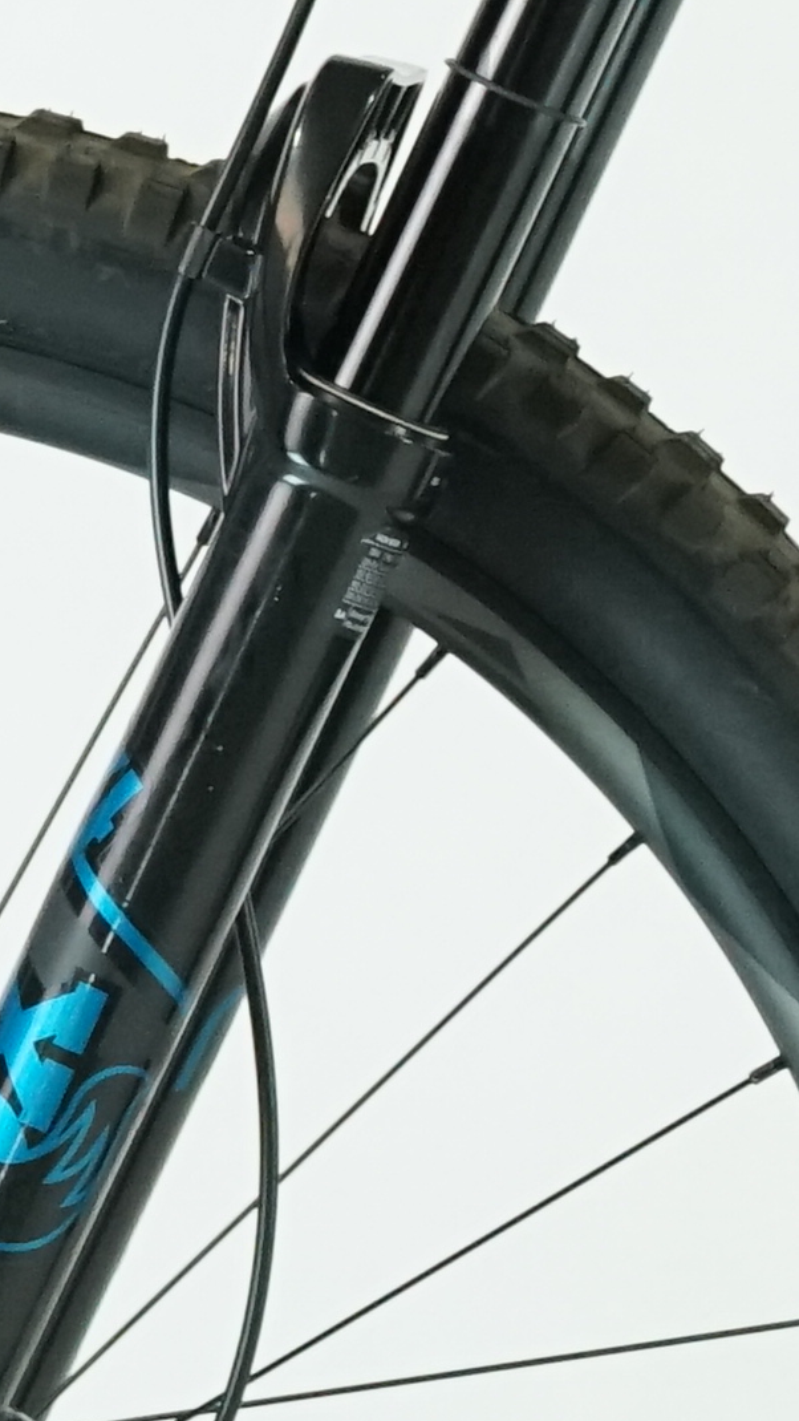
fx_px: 13934
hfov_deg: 3.2
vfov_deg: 5.8
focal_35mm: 370
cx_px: 2077
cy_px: 683
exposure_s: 1/200
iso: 2500
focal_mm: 63
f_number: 7.1
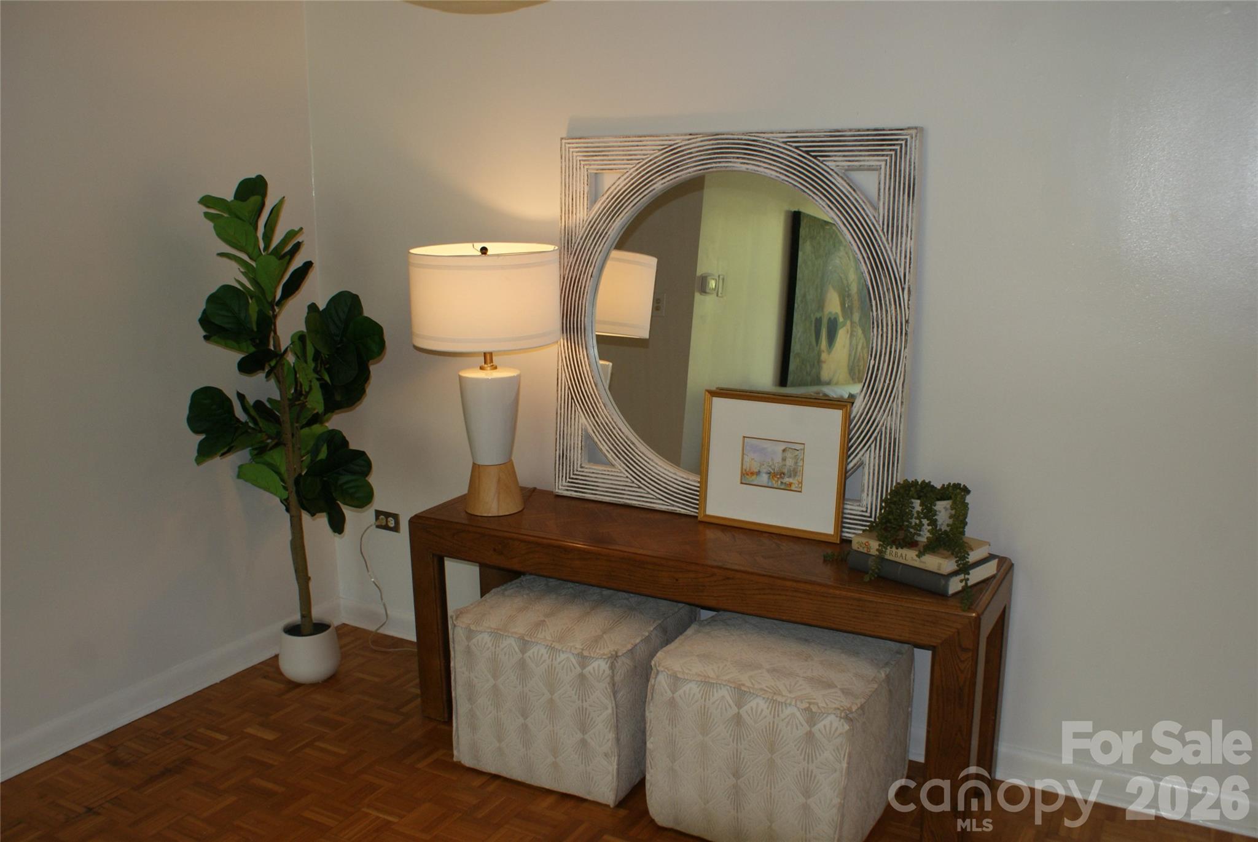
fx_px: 1049
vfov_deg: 43.7
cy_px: 421
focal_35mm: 30
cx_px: 629
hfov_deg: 61.9
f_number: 5.6
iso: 400
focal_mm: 20
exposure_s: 1/60
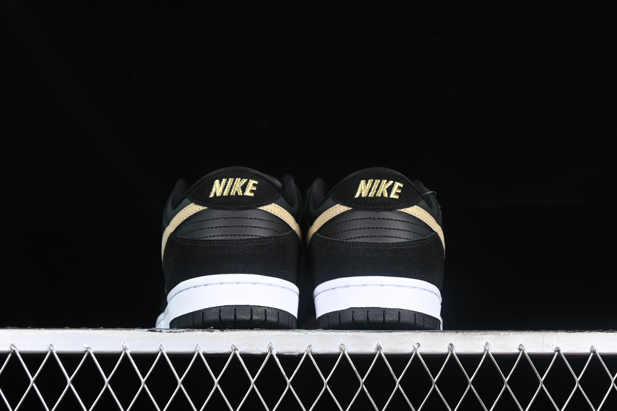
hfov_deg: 27.0
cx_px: 308
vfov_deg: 18.2
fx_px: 1285
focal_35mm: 75
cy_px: 206
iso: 160
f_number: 6.3
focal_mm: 50
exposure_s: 1/60
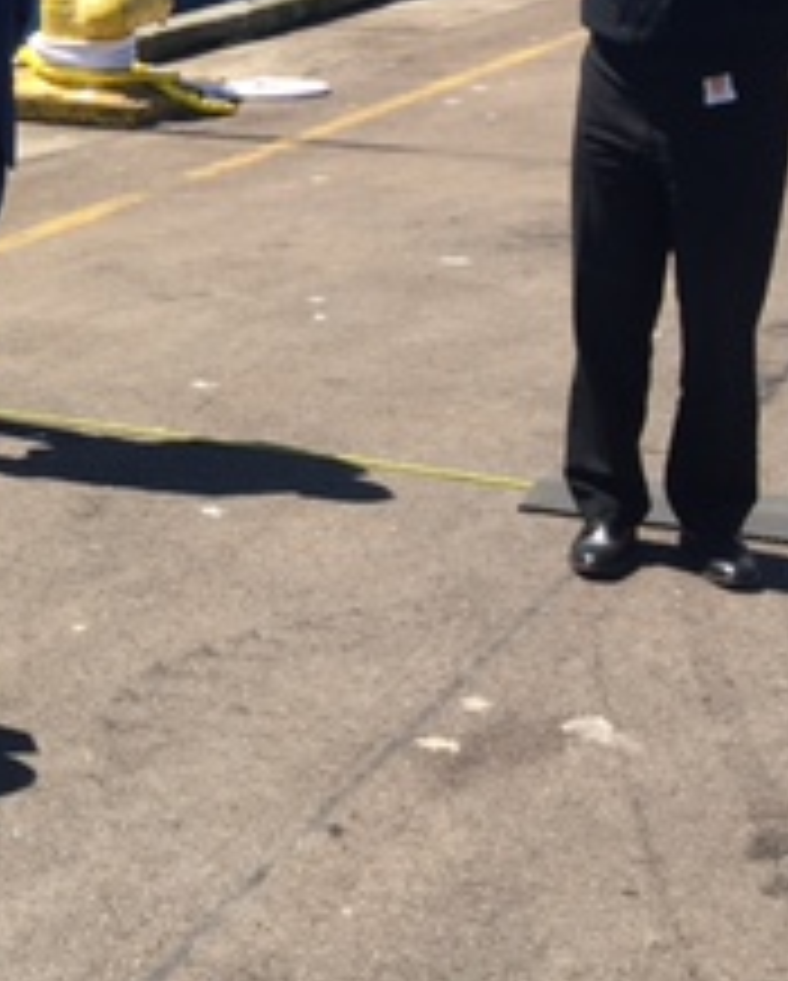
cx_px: -356
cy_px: 140
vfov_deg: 22.5
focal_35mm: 83
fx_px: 2415
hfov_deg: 17.0
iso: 25
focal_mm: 4.15
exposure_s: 1/1183
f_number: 2.2
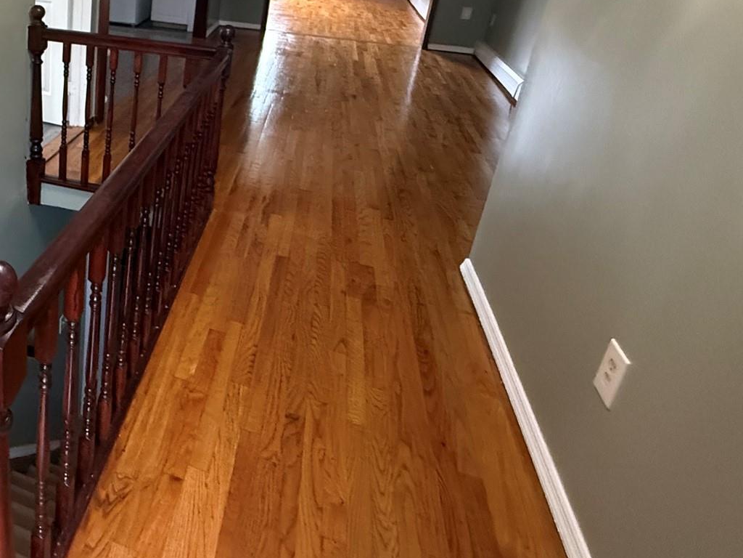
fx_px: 601
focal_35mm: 28
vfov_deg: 47.3
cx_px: 104
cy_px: 120
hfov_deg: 56.6
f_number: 2.2
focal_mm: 2.22
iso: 800
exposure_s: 1/60
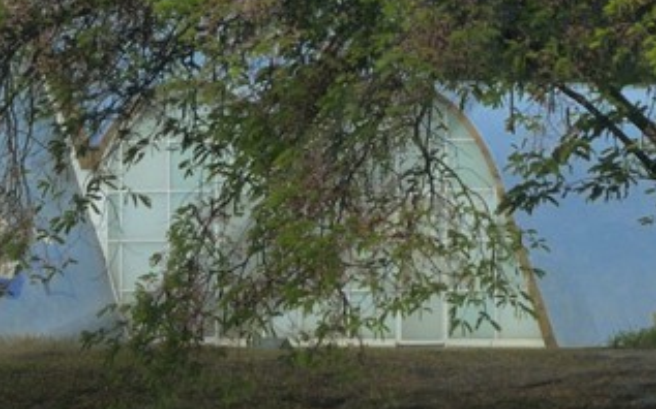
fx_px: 20717
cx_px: -252
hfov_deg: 1.8
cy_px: -368
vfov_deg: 1.1
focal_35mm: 1159
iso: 100
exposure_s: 1/50
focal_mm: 150
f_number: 2.8
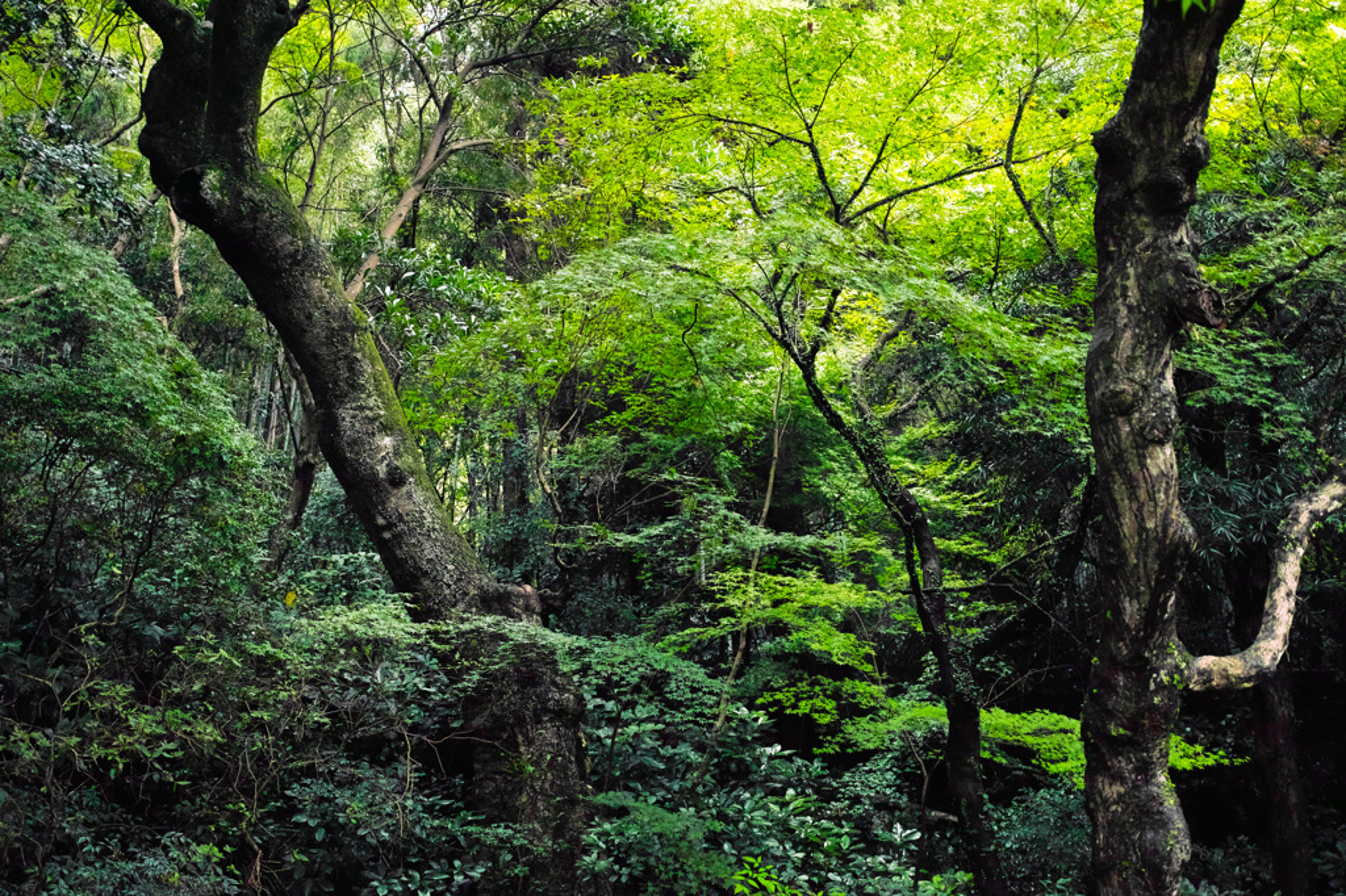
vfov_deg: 29.8
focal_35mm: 45
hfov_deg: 43.6
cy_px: 448
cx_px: 673
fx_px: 1682
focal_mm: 30
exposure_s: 1/20
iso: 800
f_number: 2.8
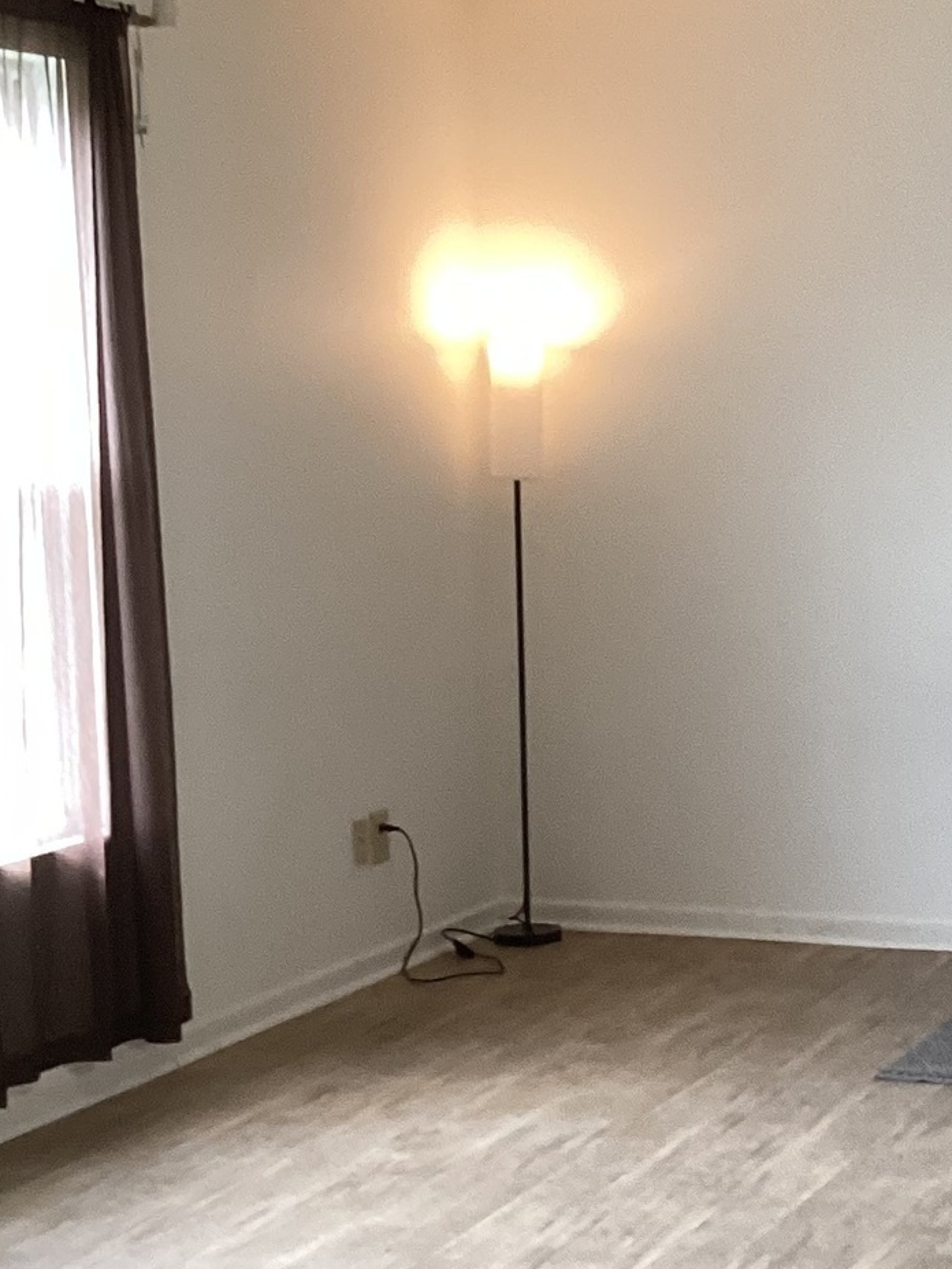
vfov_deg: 25.3
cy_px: 760
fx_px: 2824
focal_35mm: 77
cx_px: 937
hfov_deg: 18.7
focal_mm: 3.3
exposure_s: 1/60
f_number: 2.4
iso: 160
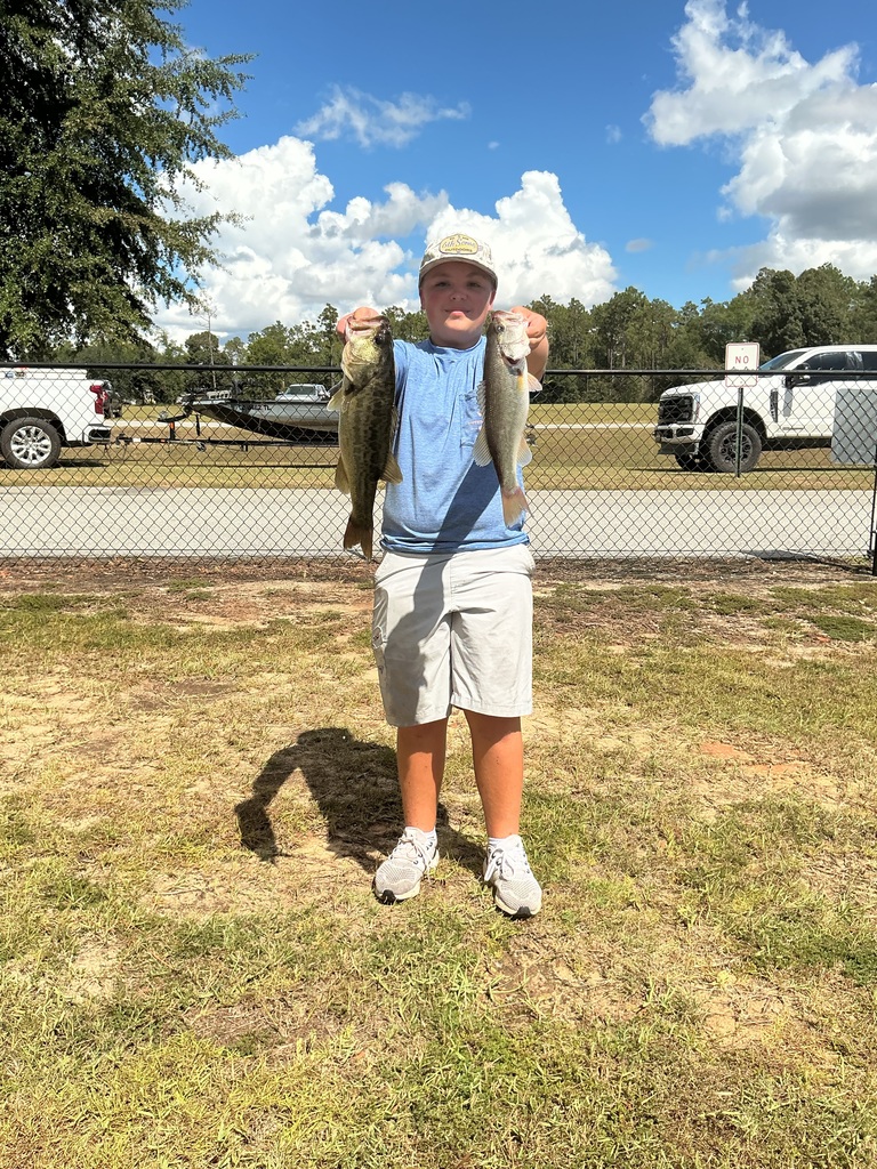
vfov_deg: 61.7
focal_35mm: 29
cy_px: 584
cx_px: 438
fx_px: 980
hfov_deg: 48.2
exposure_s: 1/2801
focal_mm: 3
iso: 25
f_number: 1.8
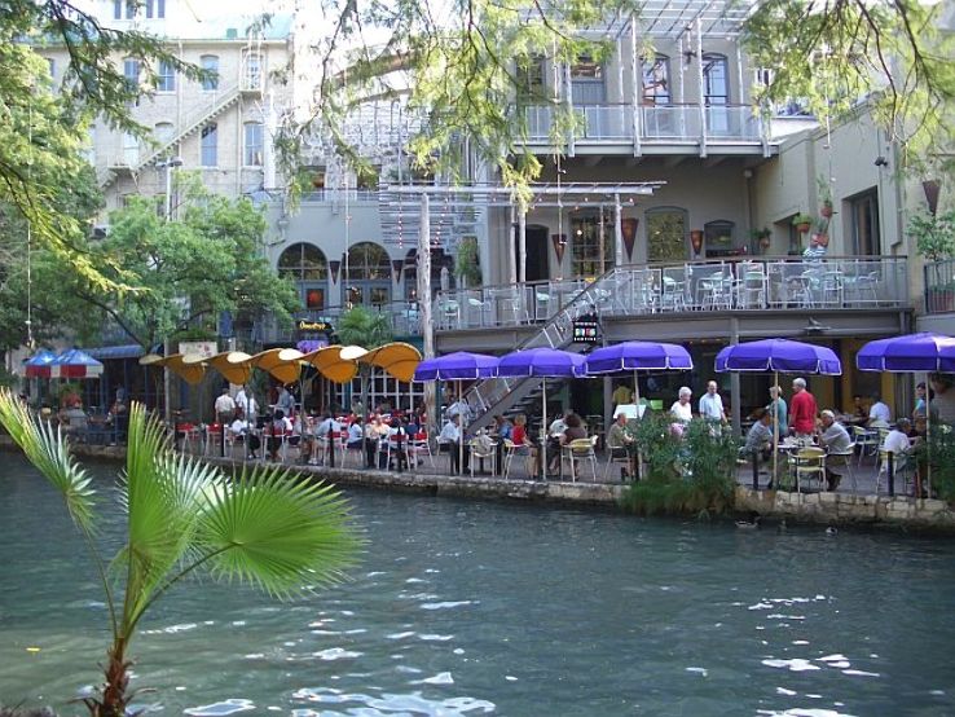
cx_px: 478
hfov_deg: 52.6
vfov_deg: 40.7
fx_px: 966
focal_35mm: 35
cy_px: 358
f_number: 2.6
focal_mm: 5.8
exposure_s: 1/80
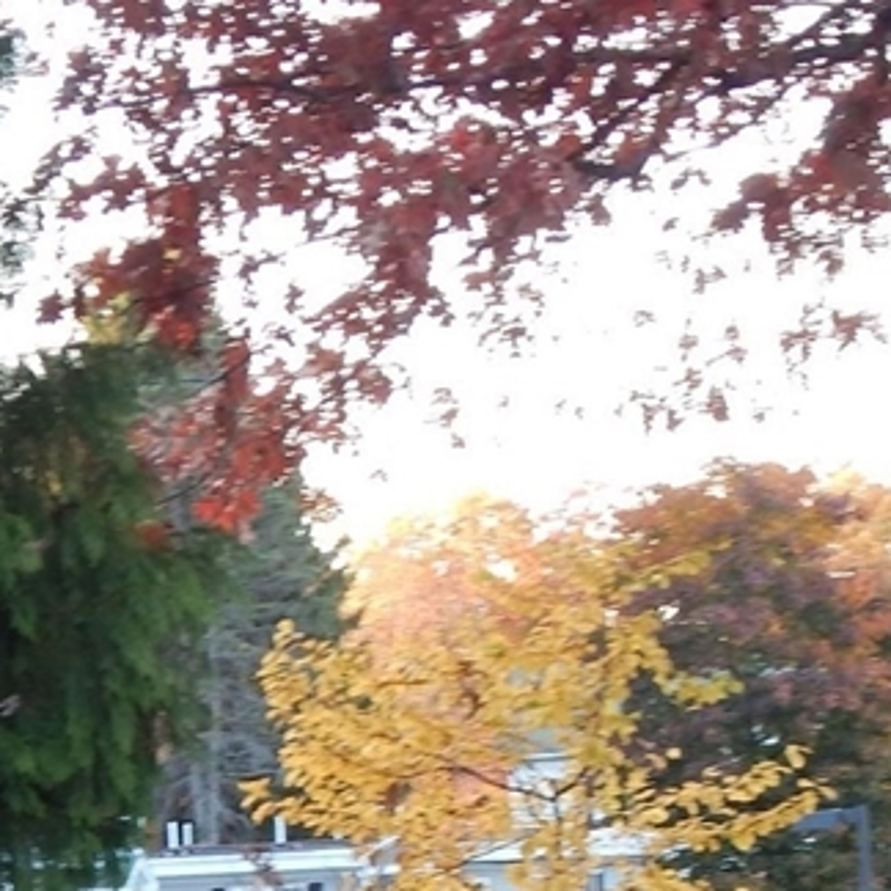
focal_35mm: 134
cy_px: 1050
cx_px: 99
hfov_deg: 12.9
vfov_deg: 12.7
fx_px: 3902
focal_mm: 8.6
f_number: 3.7
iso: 125
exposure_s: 1/40
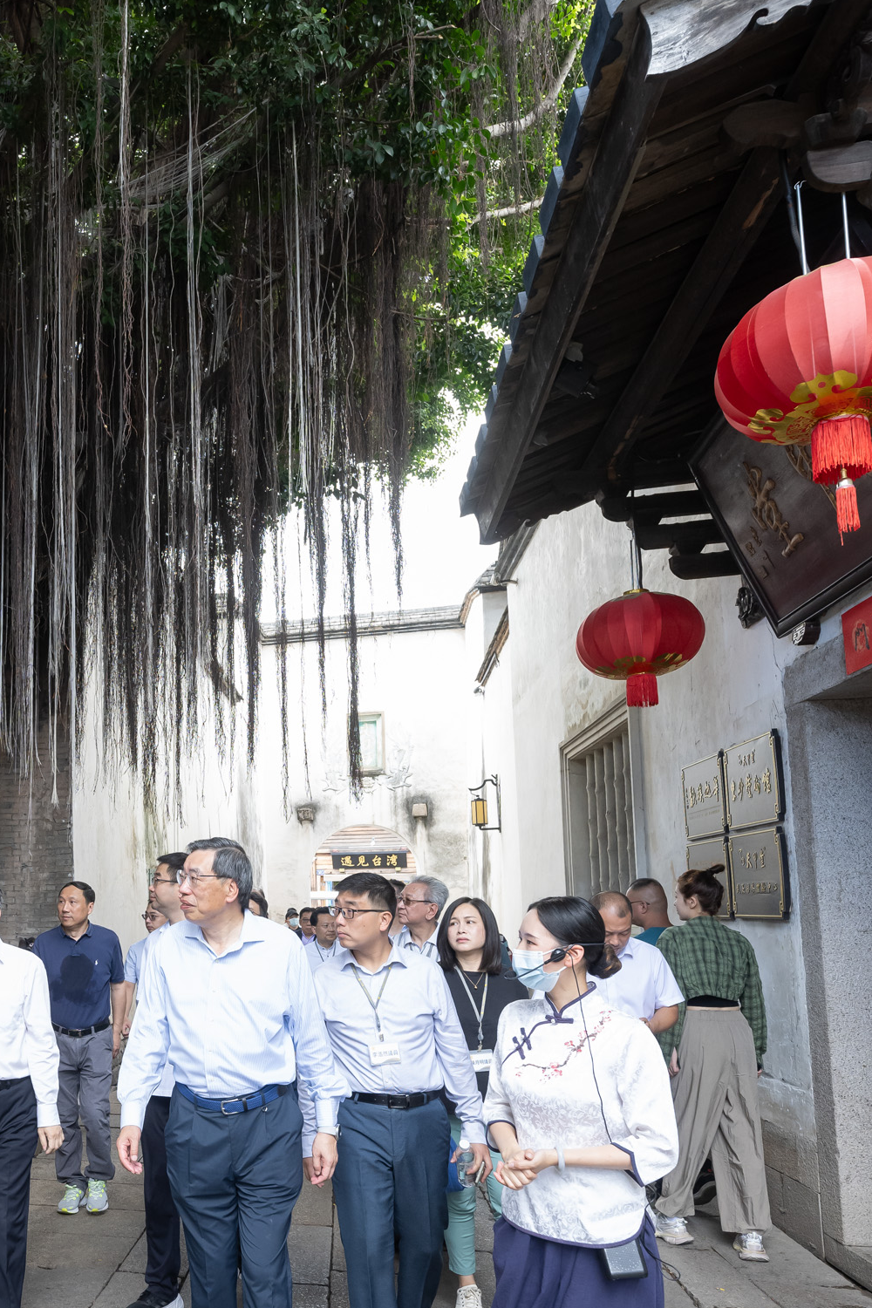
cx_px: 123
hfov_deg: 43.3
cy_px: 808
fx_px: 1017
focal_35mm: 28
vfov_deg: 64.6
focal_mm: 14
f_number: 4
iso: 800
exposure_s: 1/250
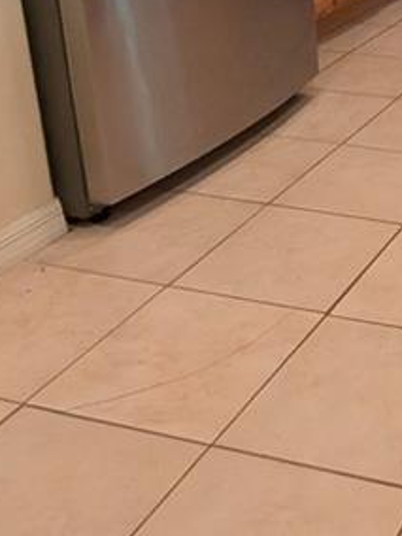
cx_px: 564
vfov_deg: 32.0
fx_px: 852
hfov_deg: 22.7
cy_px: -8
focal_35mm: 55
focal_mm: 1.54
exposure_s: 1/120
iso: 813
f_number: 2.2
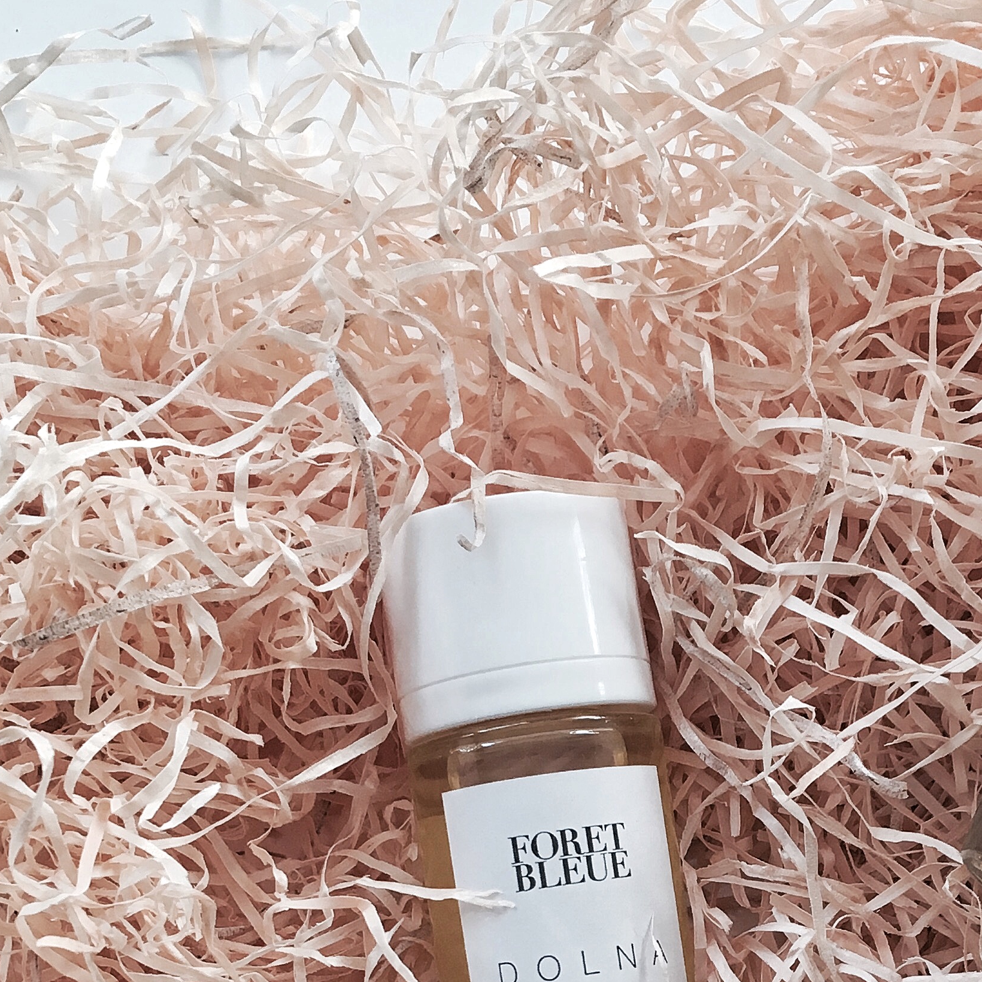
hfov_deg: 27.1
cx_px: 688
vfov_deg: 25.4
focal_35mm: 63
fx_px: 2022
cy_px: 1072
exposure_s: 1/33
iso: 32
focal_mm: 4.15
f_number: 2.2
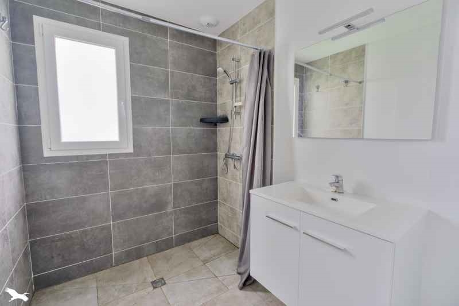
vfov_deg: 73.7
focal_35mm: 16
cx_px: 230
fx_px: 204
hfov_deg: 96.7
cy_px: 153
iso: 800
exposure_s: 1/100
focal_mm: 16
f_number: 8
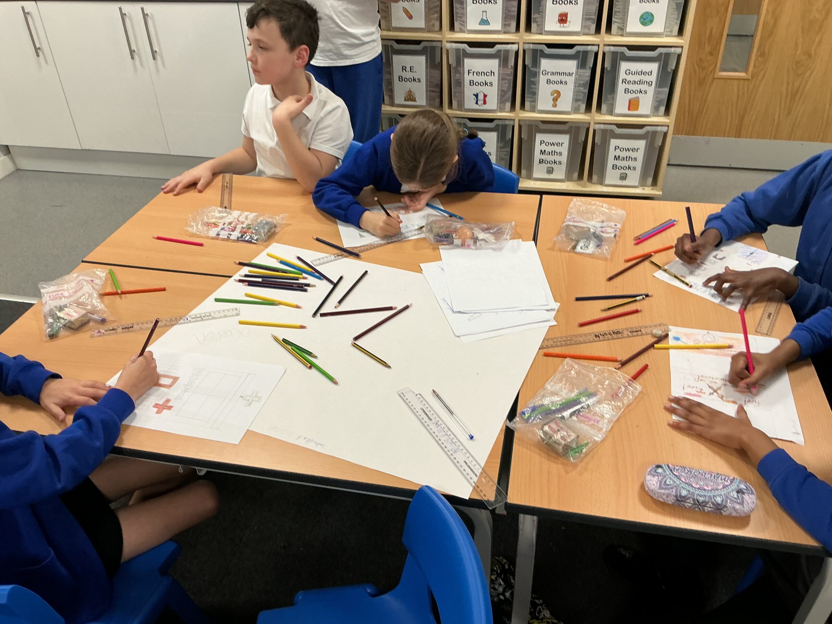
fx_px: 697
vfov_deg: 48.2
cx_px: 416
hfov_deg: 61.7
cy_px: 312
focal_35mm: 29
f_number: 1.8
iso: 64
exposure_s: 1/60
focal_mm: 3
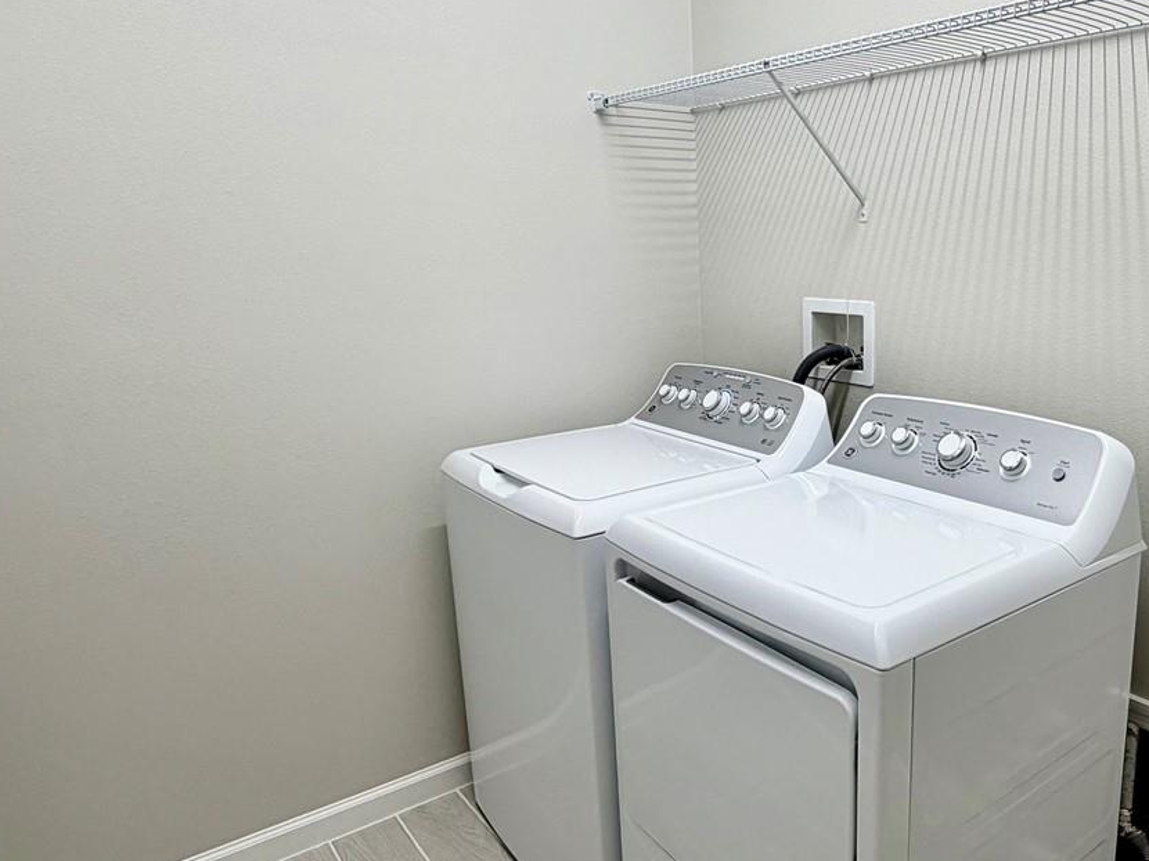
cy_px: 439
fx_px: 896
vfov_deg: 51.3
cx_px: 807
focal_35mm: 27
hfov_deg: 62.9
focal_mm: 2.22
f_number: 2.2
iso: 80
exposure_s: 1/120
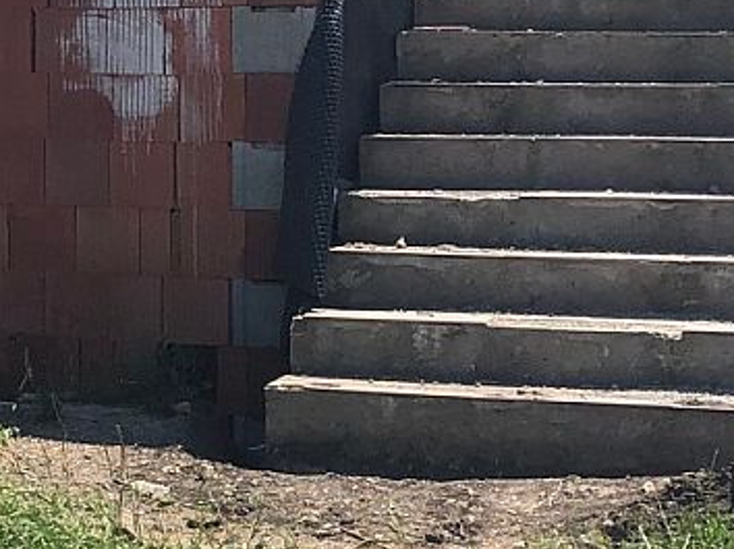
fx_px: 2013
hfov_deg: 20.5
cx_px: 178
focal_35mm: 95
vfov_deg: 14.6
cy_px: -255
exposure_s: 1/1919
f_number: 1.8
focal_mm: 4
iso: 20
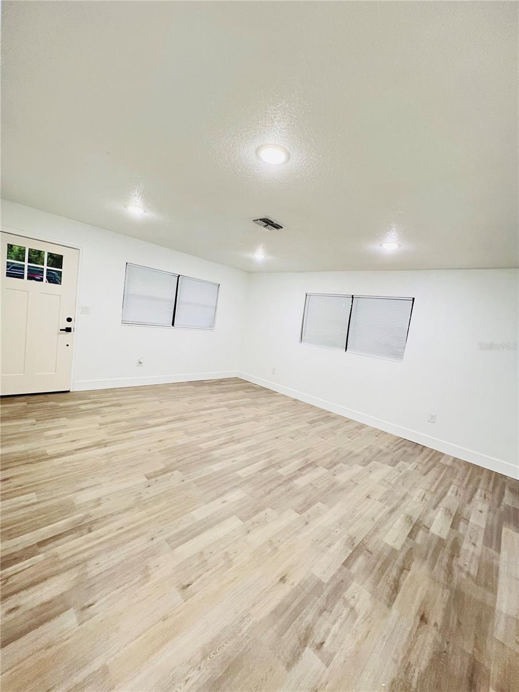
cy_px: 346
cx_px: 260
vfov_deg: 106.2
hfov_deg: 89.9
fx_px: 260
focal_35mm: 13
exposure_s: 1/60
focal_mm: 1.57
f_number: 1.8
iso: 250
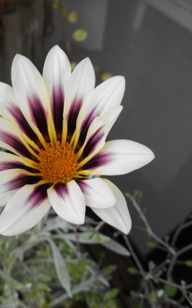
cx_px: 63
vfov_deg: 61.1
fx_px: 260
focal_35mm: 31
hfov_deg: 40.1
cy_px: 168
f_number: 3.4
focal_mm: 4.7
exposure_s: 1/80
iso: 80
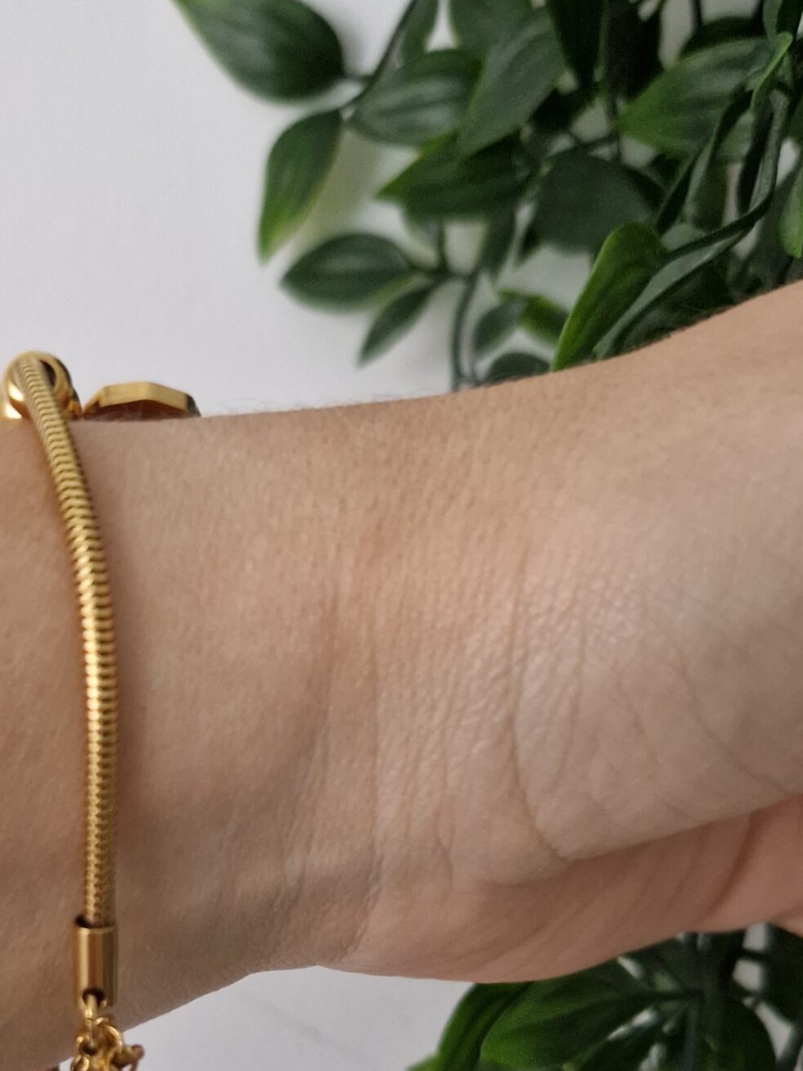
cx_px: 274
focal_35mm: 45
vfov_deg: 39.4
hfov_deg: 31.9
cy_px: 938
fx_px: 1392
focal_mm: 5.4
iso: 500
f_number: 1.8
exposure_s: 1/50
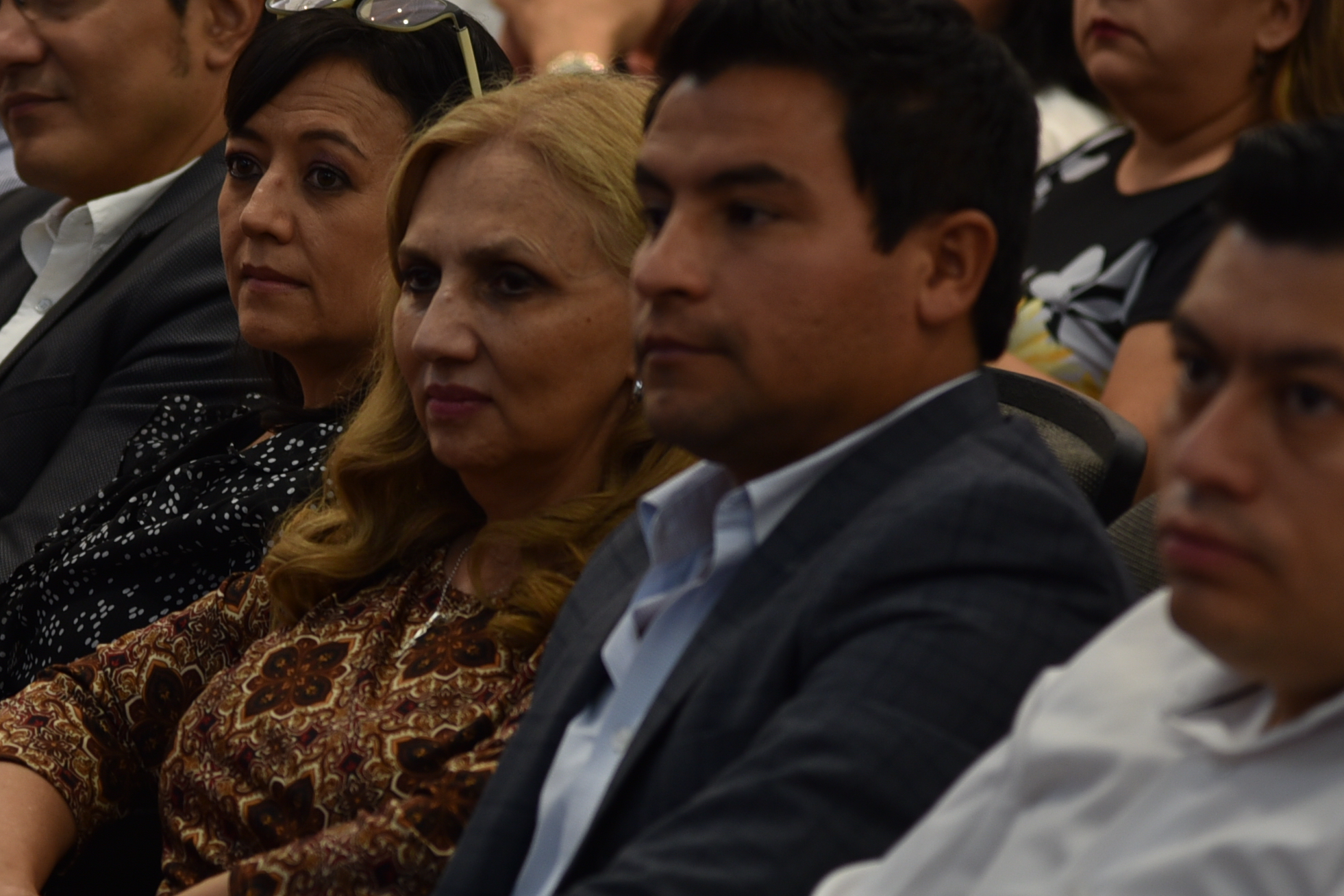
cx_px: 360
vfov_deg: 5.0
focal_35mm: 276
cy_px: 358
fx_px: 10303
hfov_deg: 7.5
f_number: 4
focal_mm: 120
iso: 250
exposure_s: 1/15
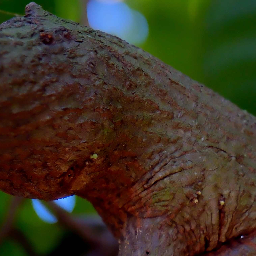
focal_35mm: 207
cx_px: 106
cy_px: 648
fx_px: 1732
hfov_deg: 8.5
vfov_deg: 7.8
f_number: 2.8
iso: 640
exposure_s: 1/680
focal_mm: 32.1
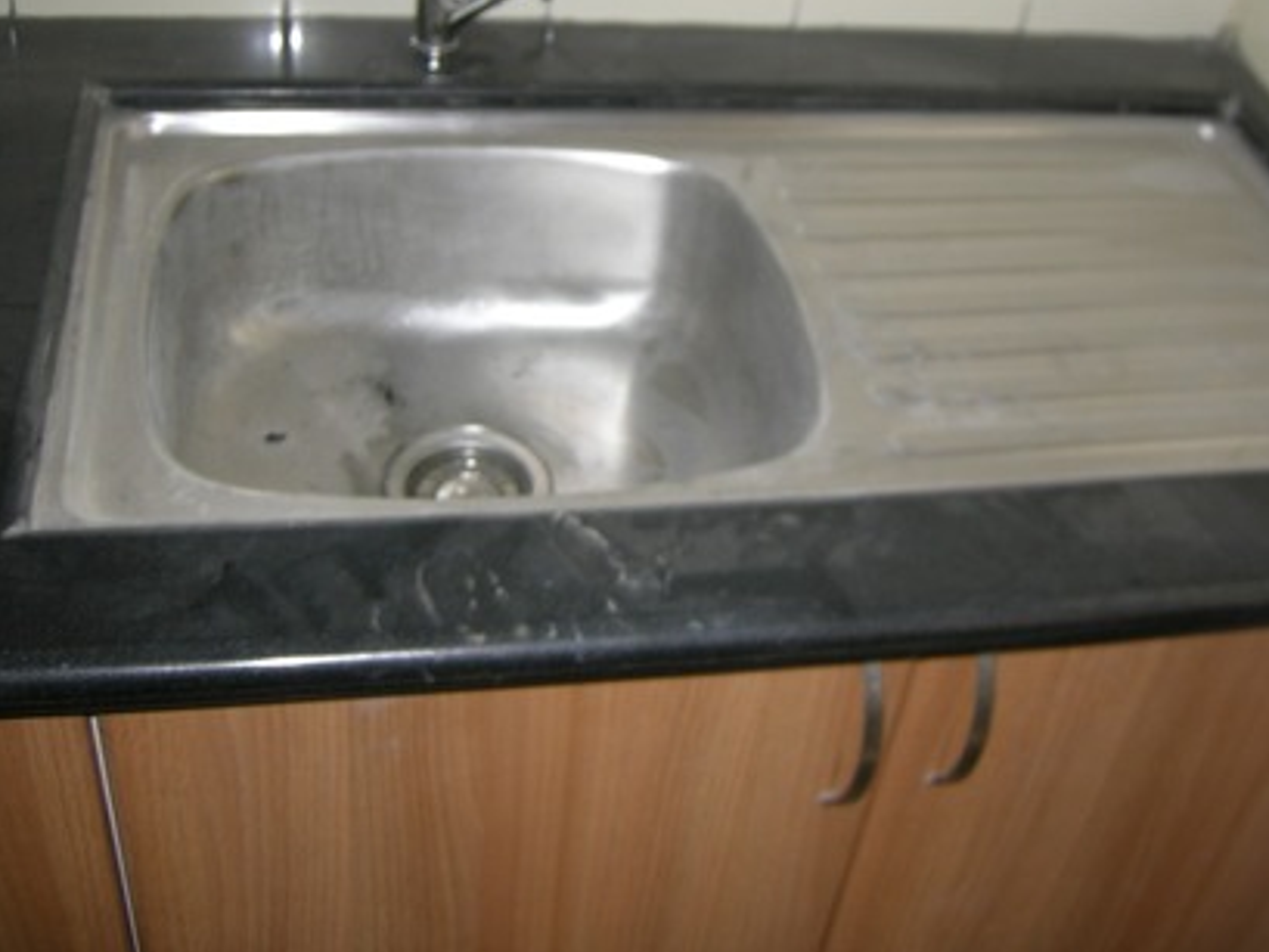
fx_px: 1613
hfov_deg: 42.9
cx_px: 714
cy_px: 392
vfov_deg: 32.8
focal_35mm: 44
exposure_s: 1/30
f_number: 2.7
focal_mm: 7.5
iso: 64
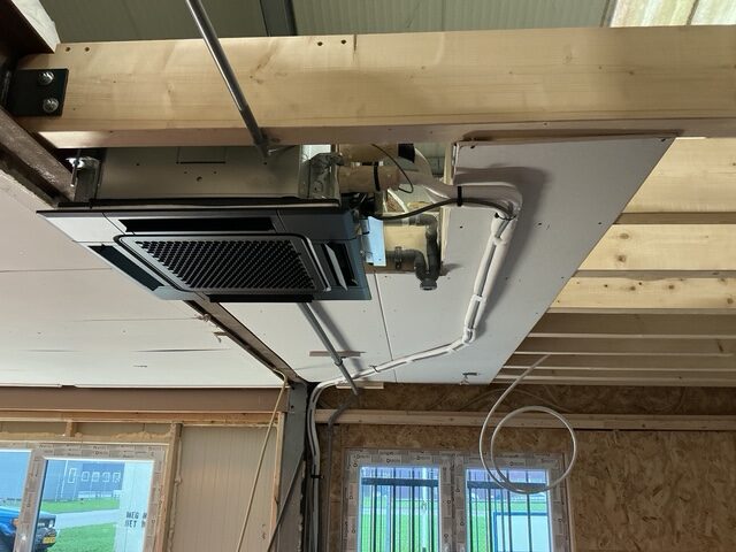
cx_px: 368
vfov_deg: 48.2
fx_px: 617
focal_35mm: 29
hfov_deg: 61.7
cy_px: 276
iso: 200
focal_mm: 3
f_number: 1.8
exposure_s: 1/50
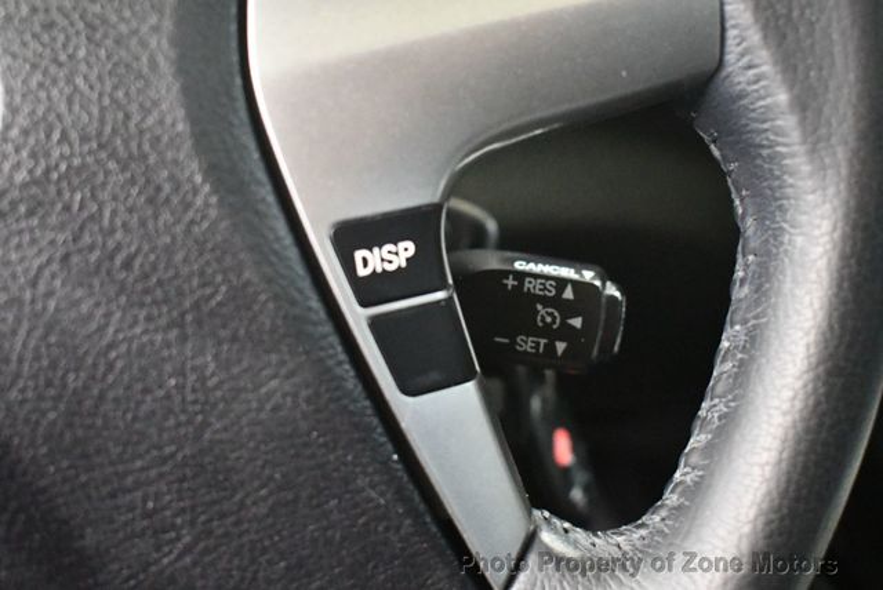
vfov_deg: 27.0
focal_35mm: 50
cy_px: 295
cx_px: 442
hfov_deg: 39.6
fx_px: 1227
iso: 10000
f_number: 4
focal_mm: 25
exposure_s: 1/60
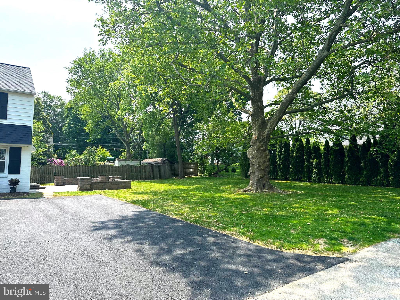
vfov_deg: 56.8
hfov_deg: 71.6
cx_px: 200
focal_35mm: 24
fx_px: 277
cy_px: 150
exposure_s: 1/1639
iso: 80
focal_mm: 6.86
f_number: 1.78
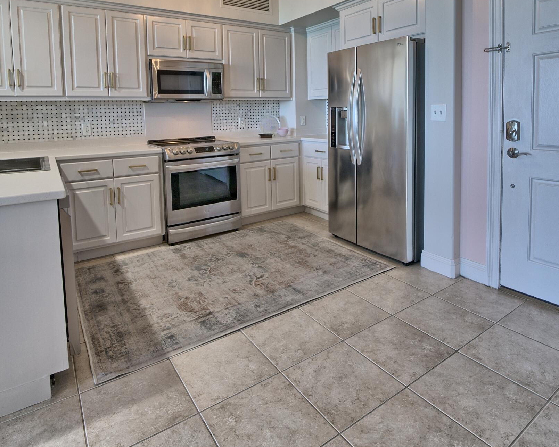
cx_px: 282
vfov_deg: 63.3
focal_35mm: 21
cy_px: 138
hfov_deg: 77.6
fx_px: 347
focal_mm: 12
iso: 500
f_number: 9.5
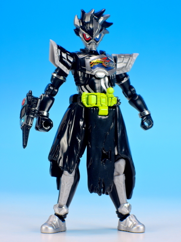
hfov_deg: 12.3
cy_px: 121
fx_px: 837
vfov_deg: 16.4
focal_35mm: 120
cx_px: 90
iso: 80
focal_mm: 25.5
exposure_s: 1/1.6
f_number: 7.1
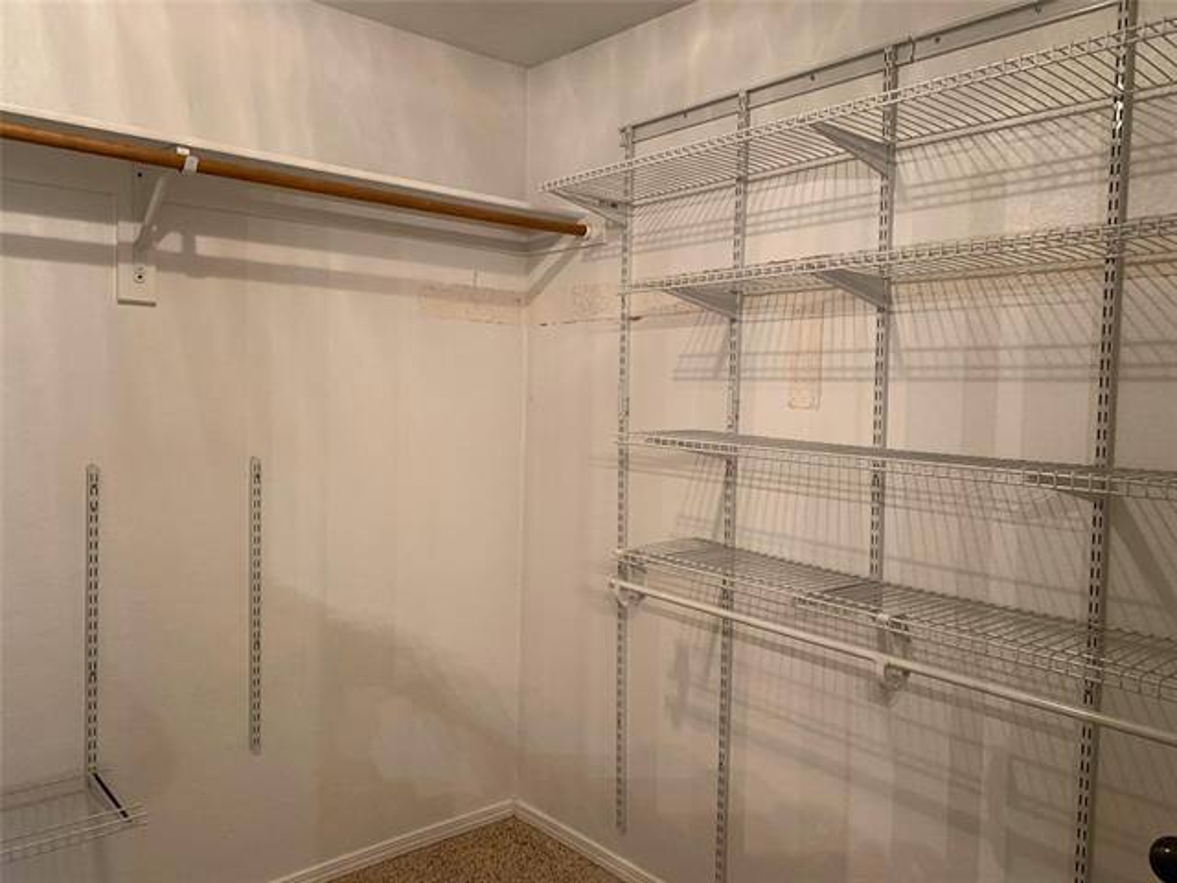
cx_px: 588
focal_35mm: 26
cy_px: 442
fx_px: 884
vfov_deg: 53.1
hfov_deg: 67.3
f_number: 1.8
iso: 250
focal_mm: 4.25
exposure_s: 1/40
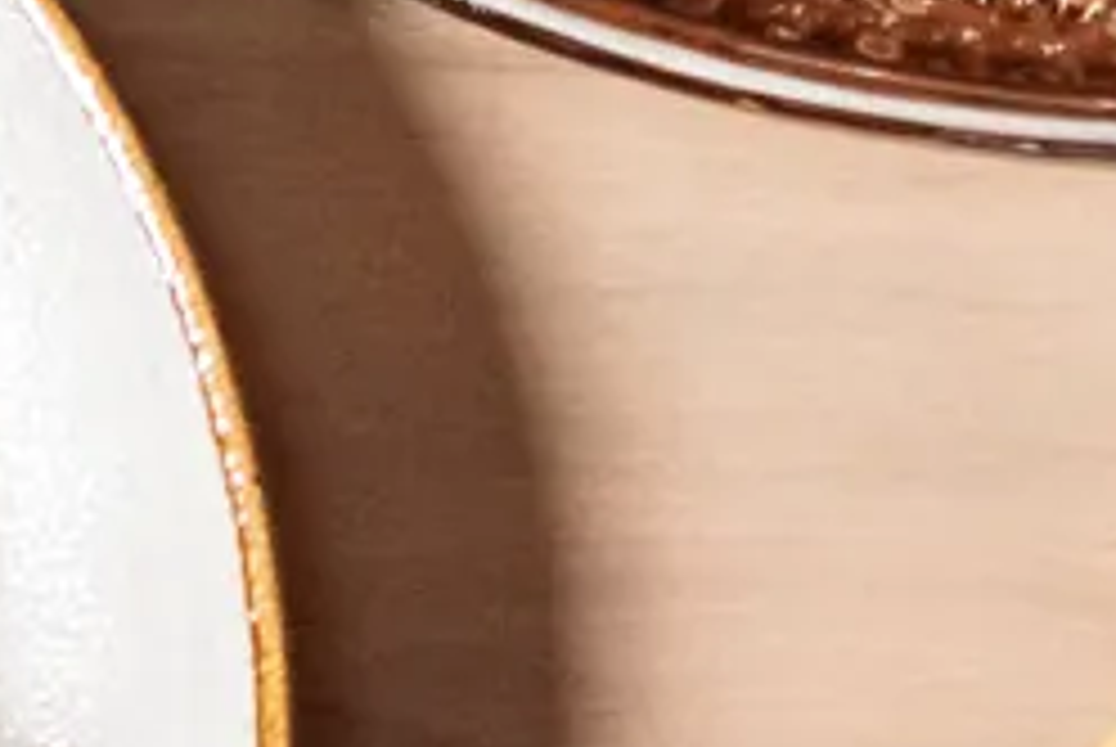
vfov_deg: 2.9
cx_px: 1809
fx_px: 14401
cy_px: -1179
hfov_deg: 4.4
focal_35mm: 464
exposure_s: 1/160
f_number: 4
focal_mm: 60
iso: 2000
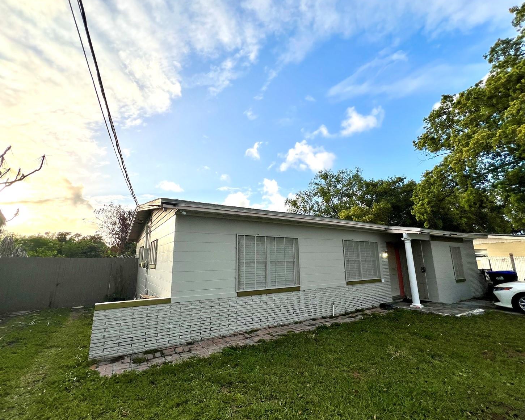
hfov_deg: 100.7
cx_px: 260
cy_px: 215
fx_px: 218
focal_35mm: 14
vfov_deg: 88.0
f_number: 1.8
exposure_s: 1/1263
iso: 32
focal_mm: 1.57
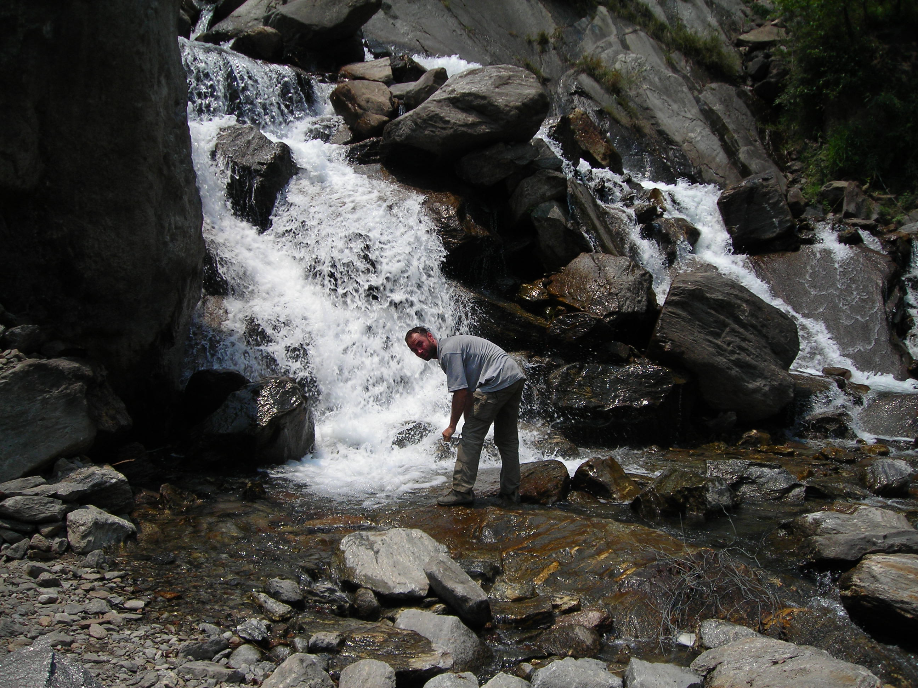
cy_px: 344
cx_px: 459
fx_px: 1008
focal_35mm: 38
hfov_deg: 49.0
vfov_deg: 37.7
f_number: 6.4
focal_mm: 6.3
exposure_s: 1/228
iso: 50
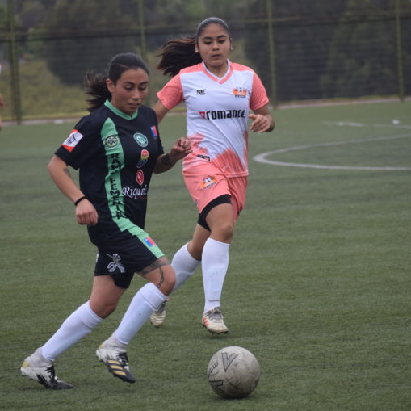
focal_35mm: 231
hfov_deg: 7.6
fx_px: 3103
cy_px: 206
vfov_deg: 7.6
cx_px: 208
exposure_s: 1/1000
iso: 400
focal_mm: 120
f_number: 4.8
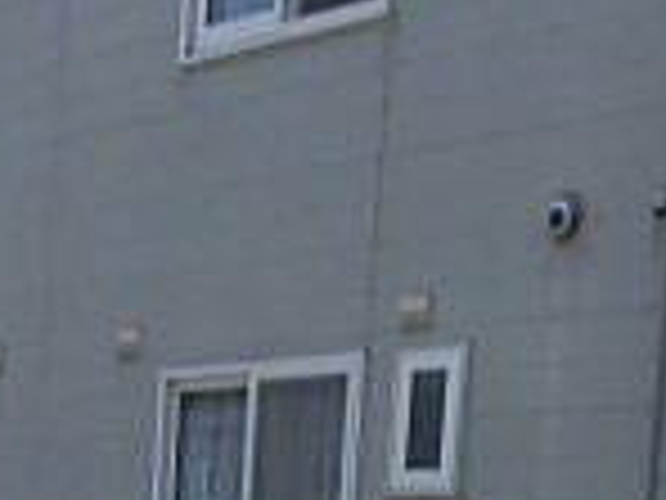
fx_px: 2001
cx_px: 382
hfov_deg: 18.9
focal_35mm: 104
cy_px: 1068
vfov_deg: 12.2
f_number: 7.8
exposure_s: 1/250
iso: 100
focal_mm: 4.3
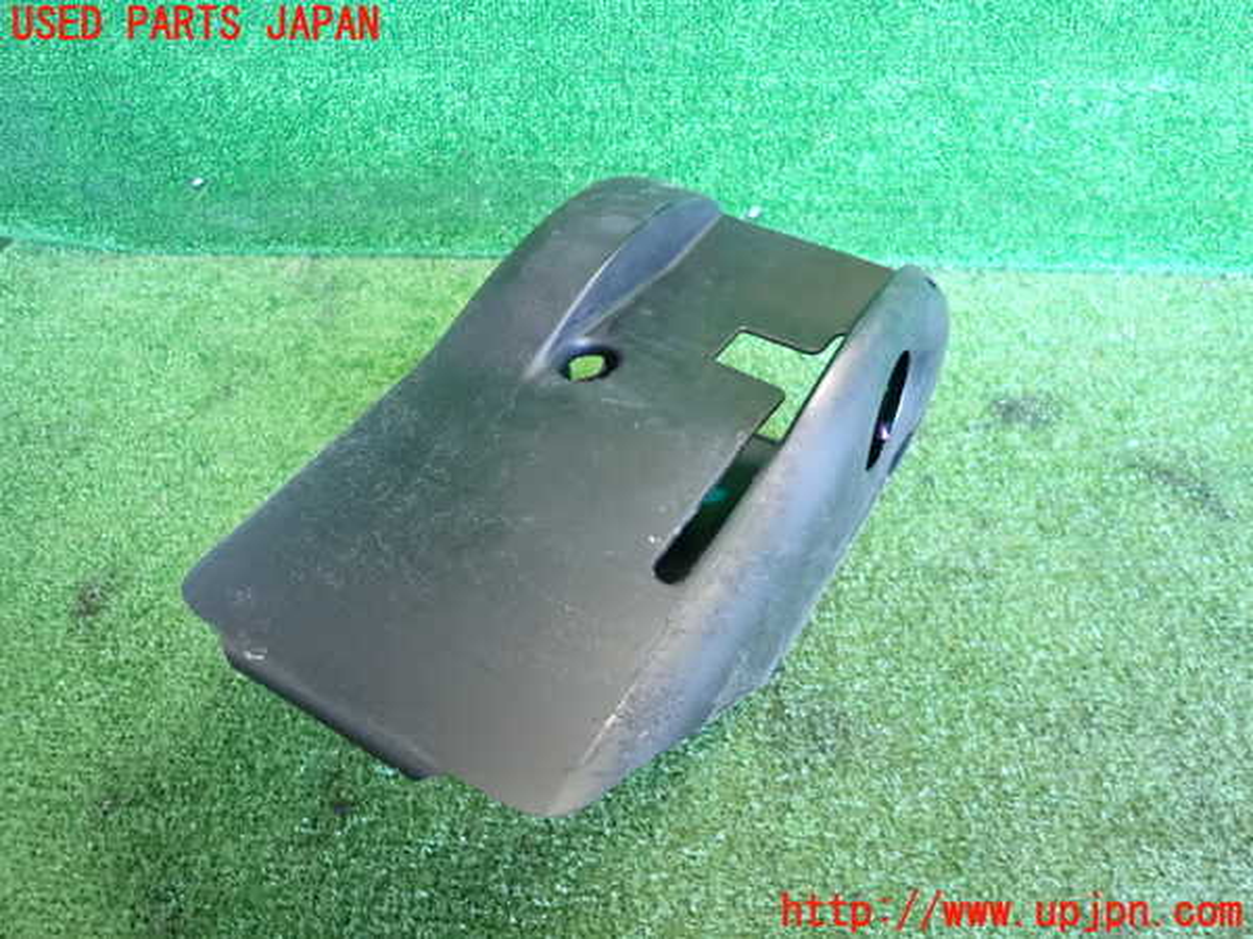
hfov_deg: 69.4
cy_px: 470
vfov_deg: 54.9
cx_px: 626
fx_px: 905
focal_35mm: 25
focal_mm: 4.5
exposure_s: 1/100
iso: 1600
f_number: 2
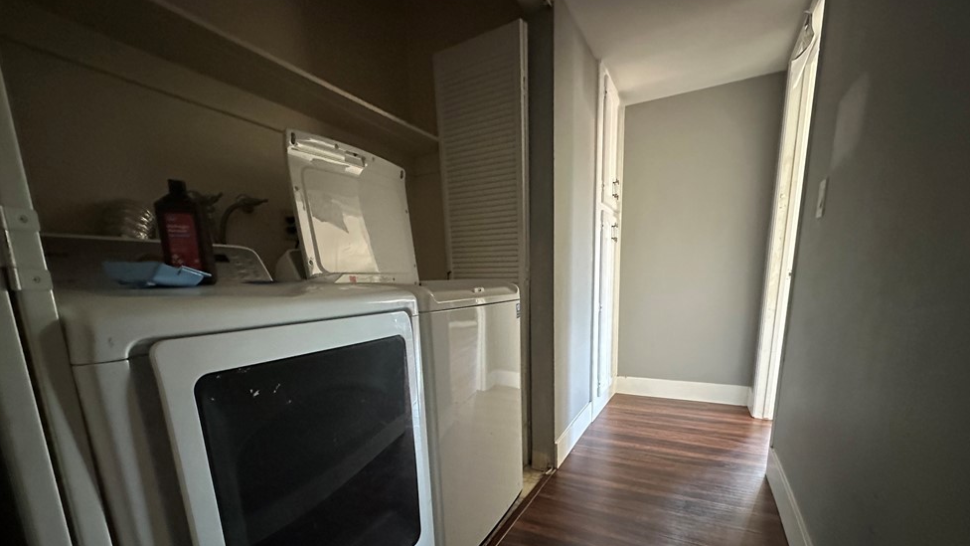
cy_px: 373
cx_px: 476
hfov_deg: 99.4
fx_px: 412
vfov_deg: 65.0
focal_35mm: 16
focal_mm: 2.22
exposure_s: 1/51
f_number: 2.2
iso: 1250
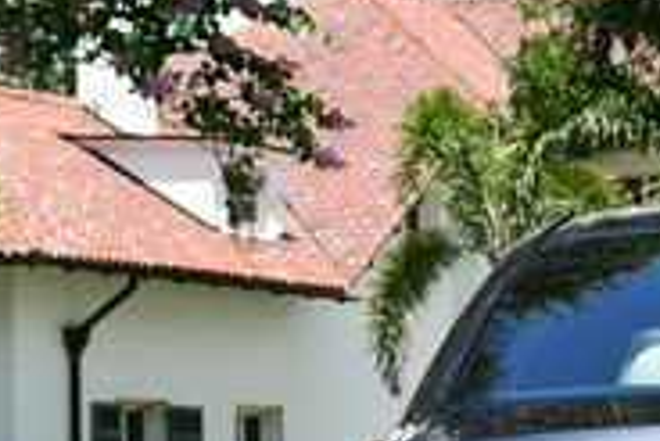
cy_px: 570
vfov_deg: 6.3
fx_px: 3963
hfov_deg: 9.4
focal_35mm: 216
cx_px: 861
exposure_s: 1/250
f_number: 8
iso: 140
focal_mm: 31
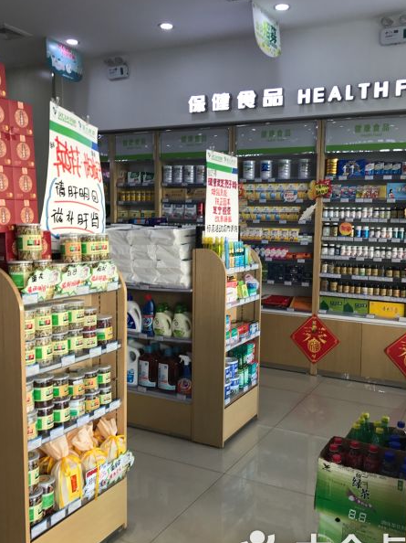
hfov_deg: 42.8
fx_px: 516
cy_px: 280
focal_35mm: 33
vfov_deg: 55.4
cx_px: 230
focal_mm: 3.99
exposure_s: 1/50
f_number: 1.8
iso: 25
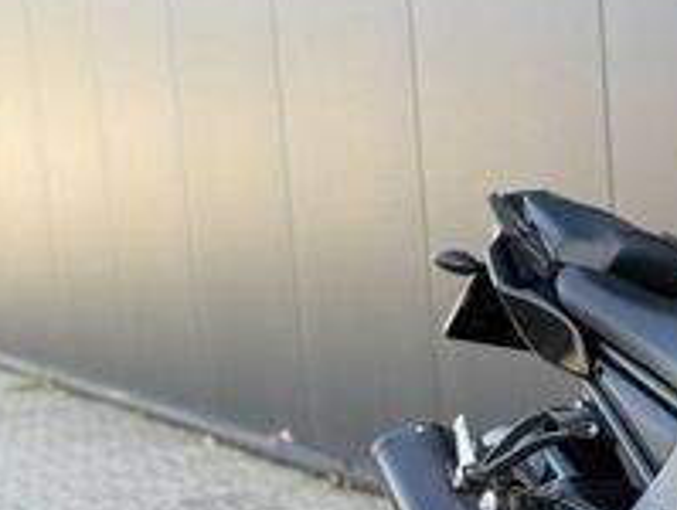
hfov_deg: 21.5
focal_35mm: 77
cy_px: 496
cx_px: 1000
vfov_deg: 18.7
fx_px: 1509
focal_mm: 6.76
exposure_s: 1/285
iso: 100
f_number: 1.78
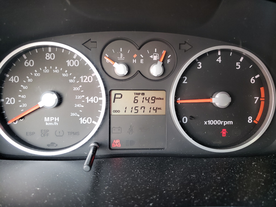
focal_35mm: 26
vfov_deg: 53.1
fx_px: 207
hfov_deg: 67.3
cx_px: 138
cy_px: 104
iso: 61
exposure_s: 1/60.2
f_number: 1.5
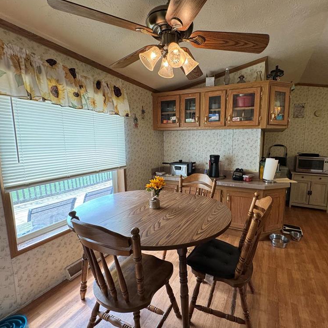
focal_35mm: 17
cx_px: 189
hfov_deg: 83.4
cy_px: 166
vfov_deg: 84.0
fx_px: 182
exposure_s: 1/120
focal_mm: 2.22
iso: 250
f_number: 2.2
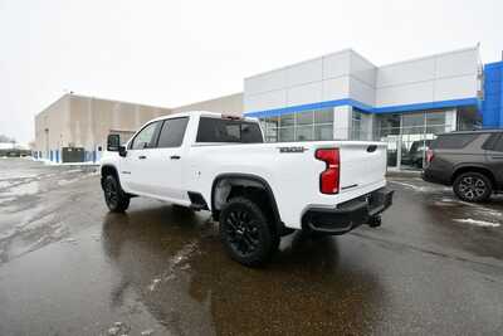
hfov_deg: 90.0
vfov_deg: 67.4
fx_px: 252
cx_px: 252
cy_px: 168
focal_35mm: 18
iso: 200
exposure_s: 1/250
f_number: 6.3
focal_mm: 12
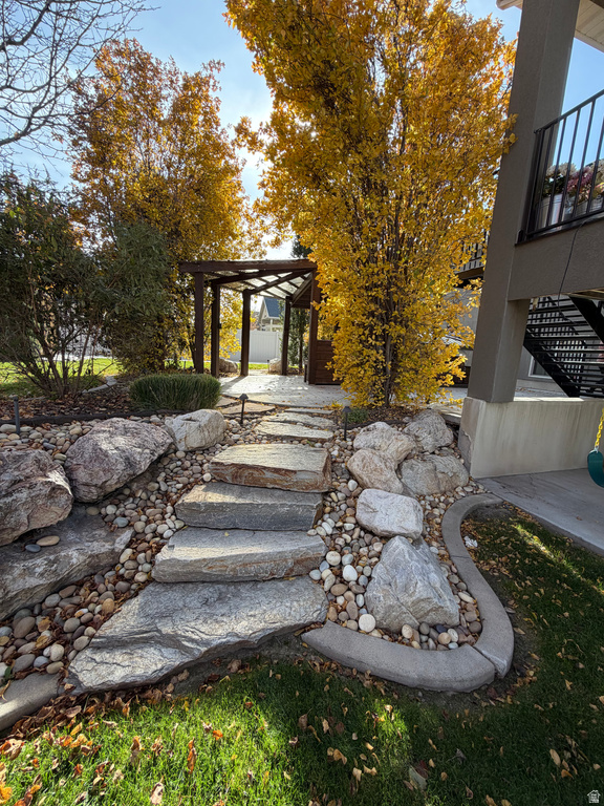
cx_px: 302
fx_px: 326
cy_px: 403
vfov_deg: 102.1
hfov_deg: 85.7
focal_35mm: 14
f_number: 2.2
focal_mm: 2.22
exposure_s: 1/239
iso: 40
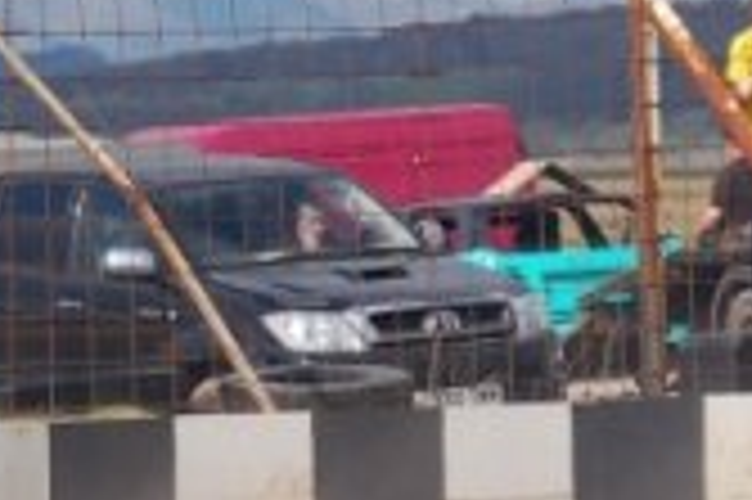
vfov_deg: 3.0
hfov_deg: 4.6
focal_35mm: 449
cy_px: 676
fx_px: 9370
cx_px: 797
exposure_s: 1/1000
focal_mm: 78
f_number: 5.6
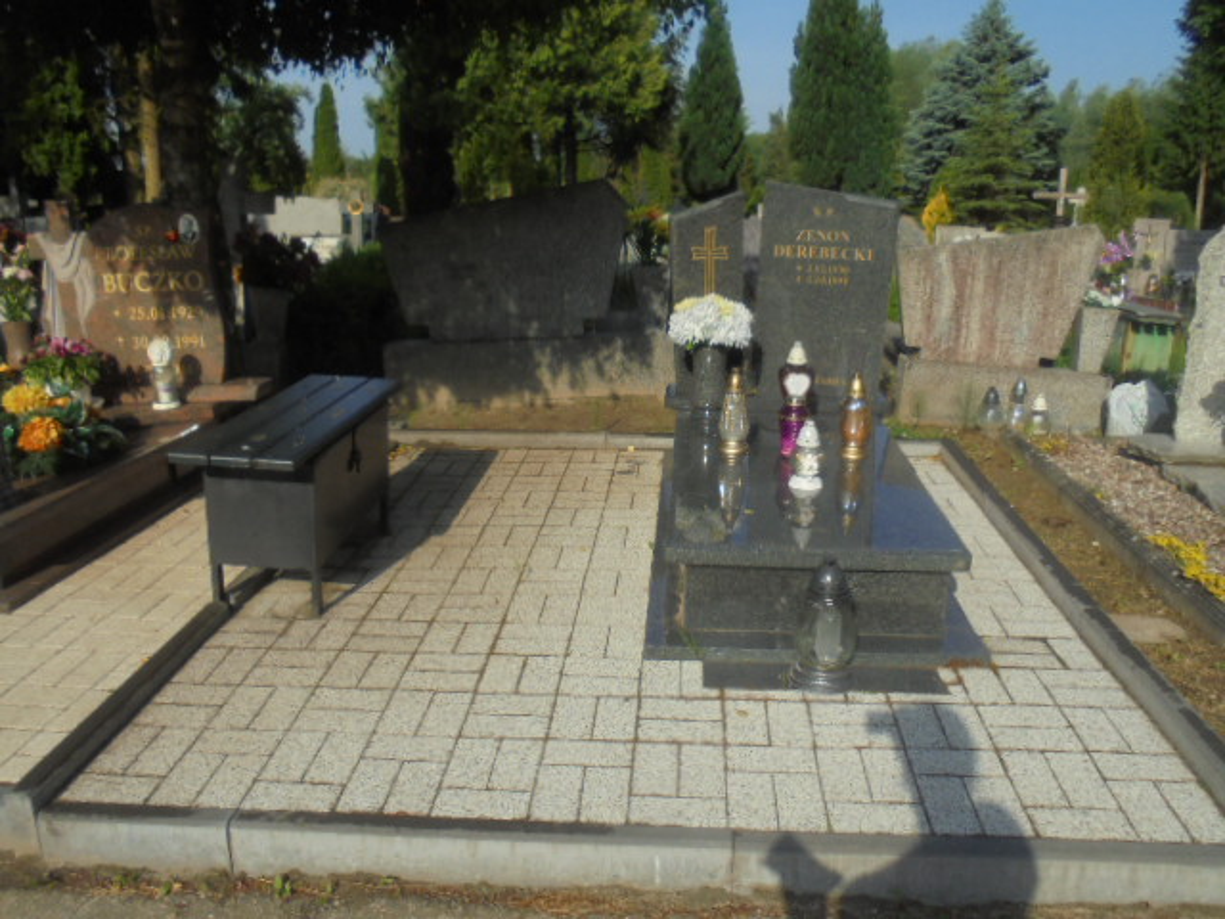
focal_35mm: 29
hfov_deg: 61.7
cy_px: 460
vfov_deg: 48.2
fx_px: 1026
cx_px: 612
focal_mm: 5.3
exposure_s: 1/1000
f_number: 3.7
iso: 100
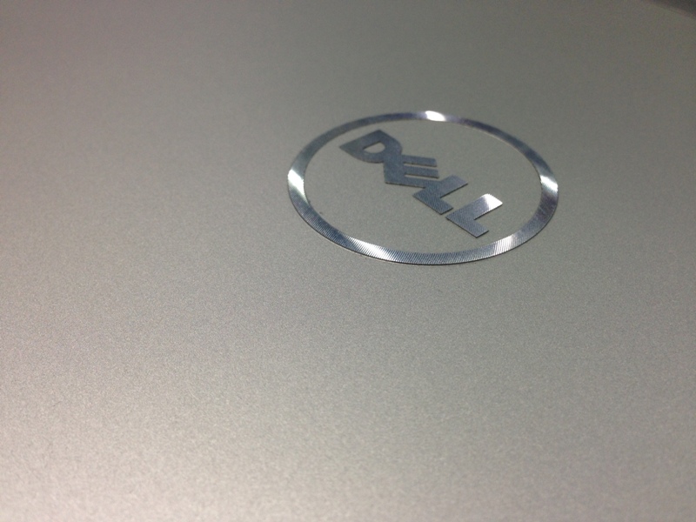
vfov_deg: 42.9
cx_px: 348
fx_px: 664
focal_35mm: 33
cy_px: 261
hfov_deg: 55.4
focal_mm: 4.12
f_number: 2.4
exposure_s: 1/50
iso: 64
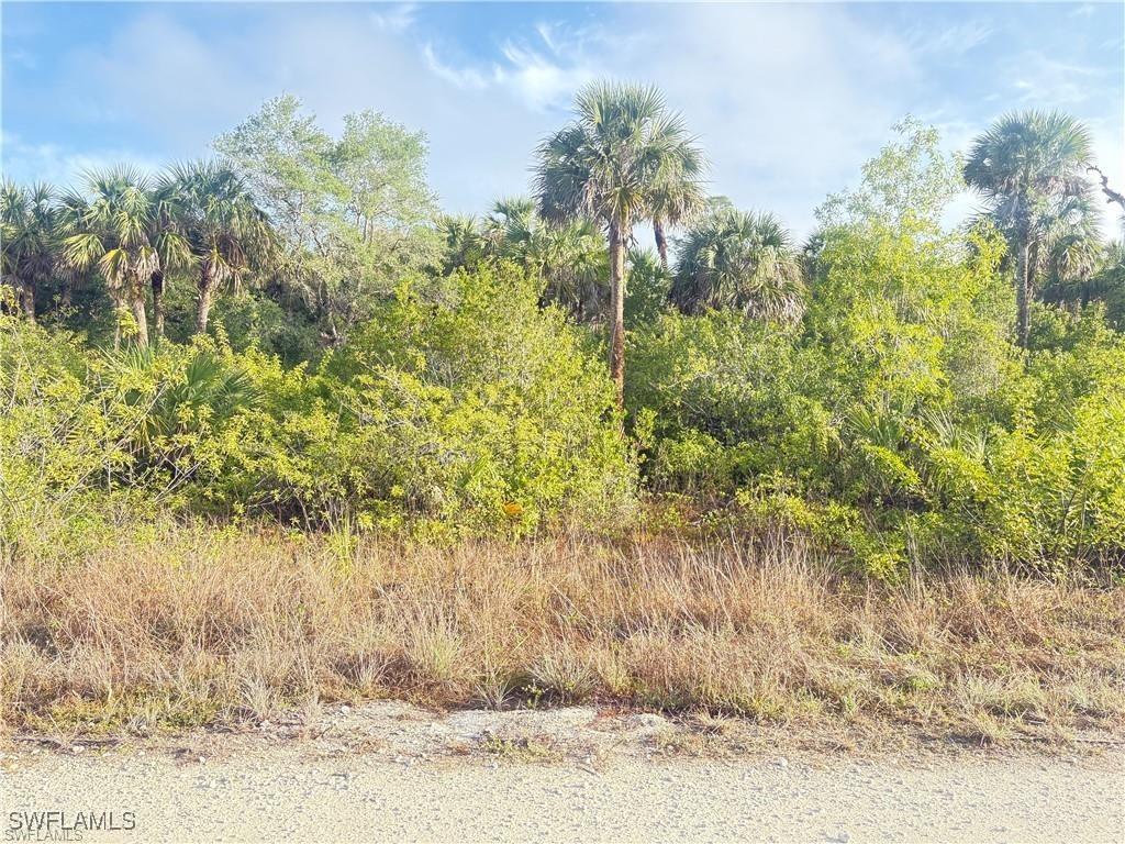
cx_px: 562
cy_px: 422
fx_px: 845
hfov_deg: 67.3
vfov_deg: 53.1
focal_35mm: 26
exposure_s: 1/390
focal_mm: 5.96
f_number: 1.6
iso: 64
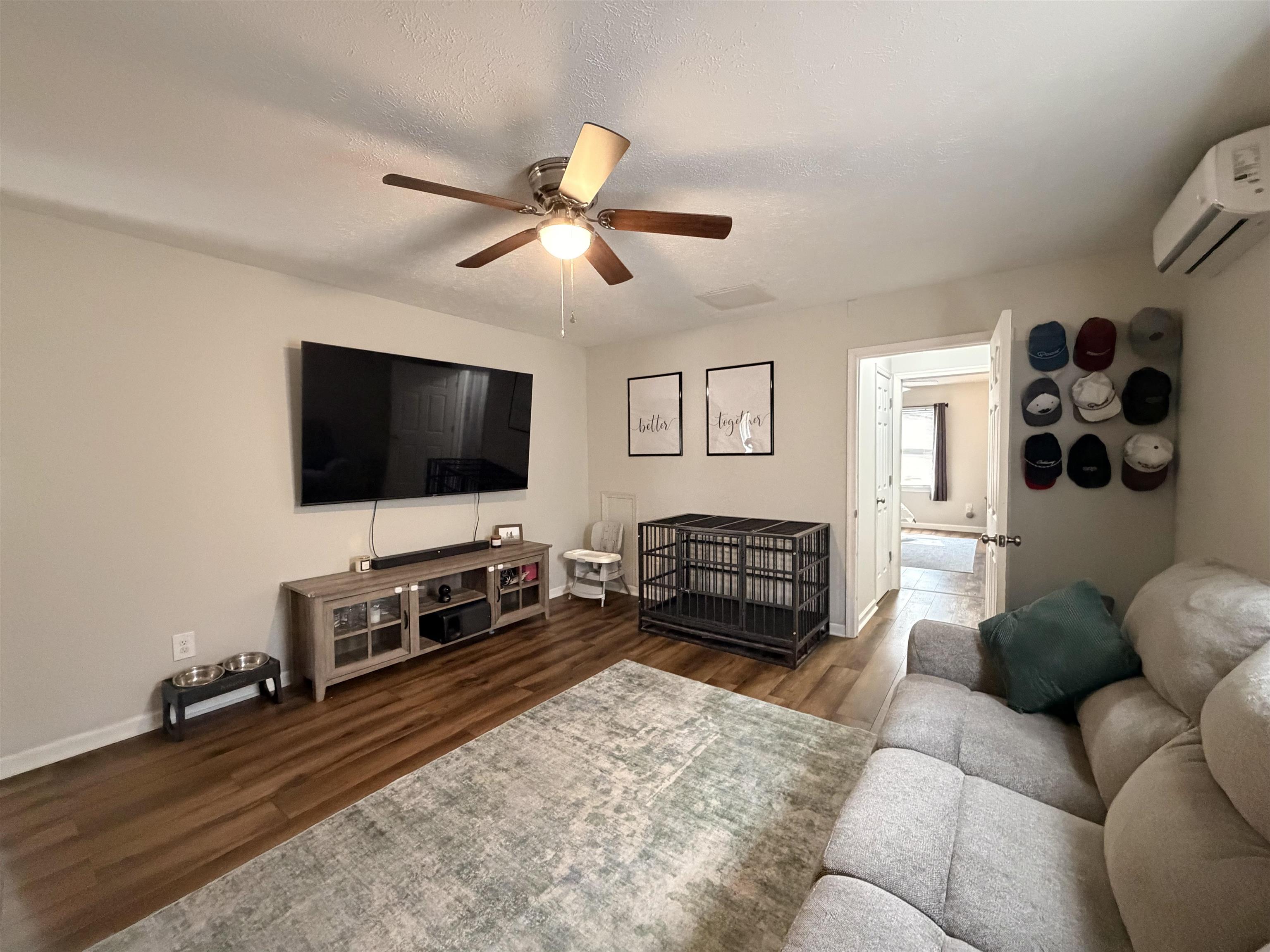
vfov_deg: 85.7
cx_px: 635
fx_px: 514
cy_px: 476
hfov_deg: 102.1
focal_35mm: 14
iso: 1000
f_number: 2.2
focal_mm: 2.22
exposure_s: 1/60
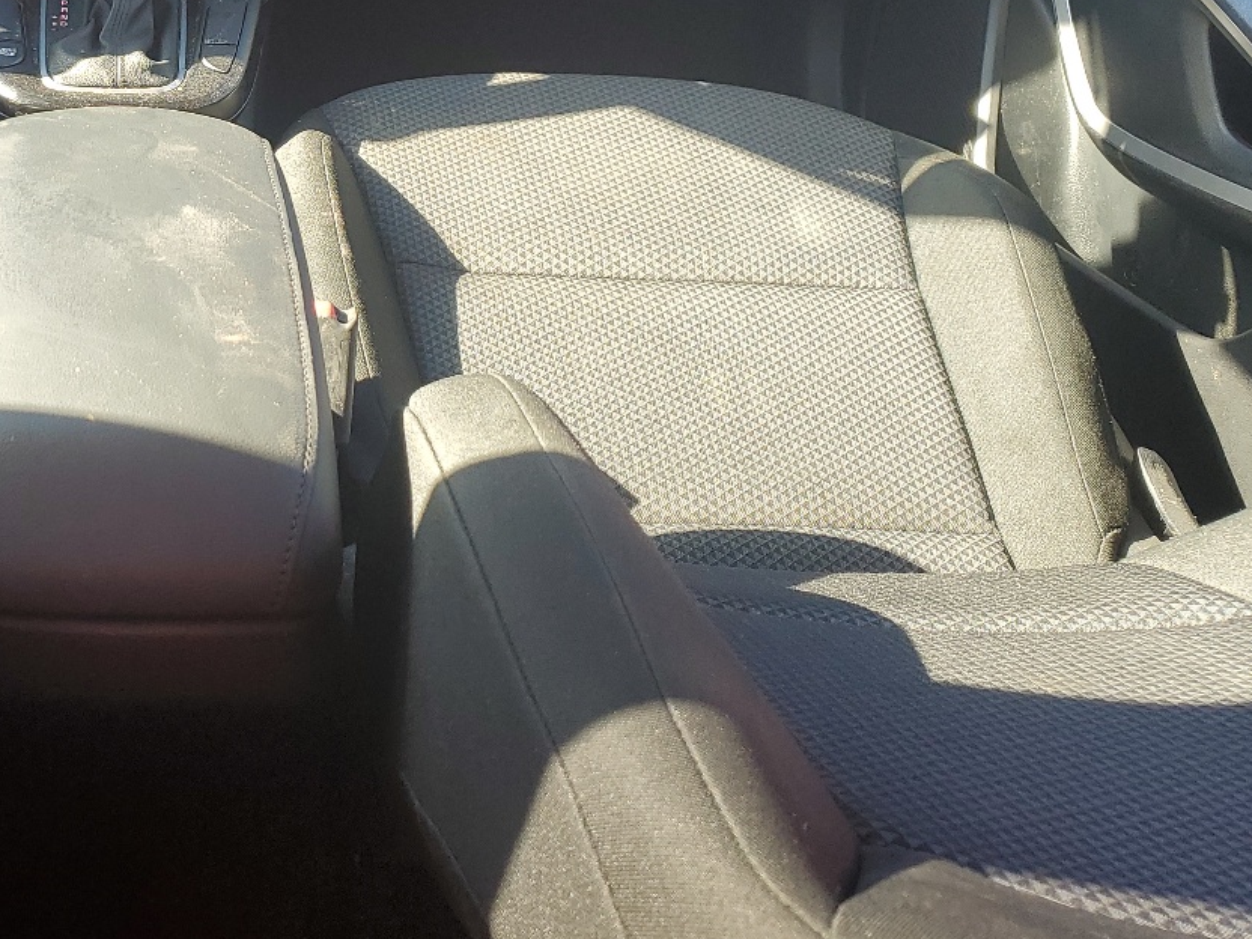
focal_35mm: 50
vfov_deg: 28.4
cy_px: 164
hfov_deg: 35.8
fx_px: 1808
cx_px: 117
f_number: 1.5
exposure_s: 1/137
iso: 50
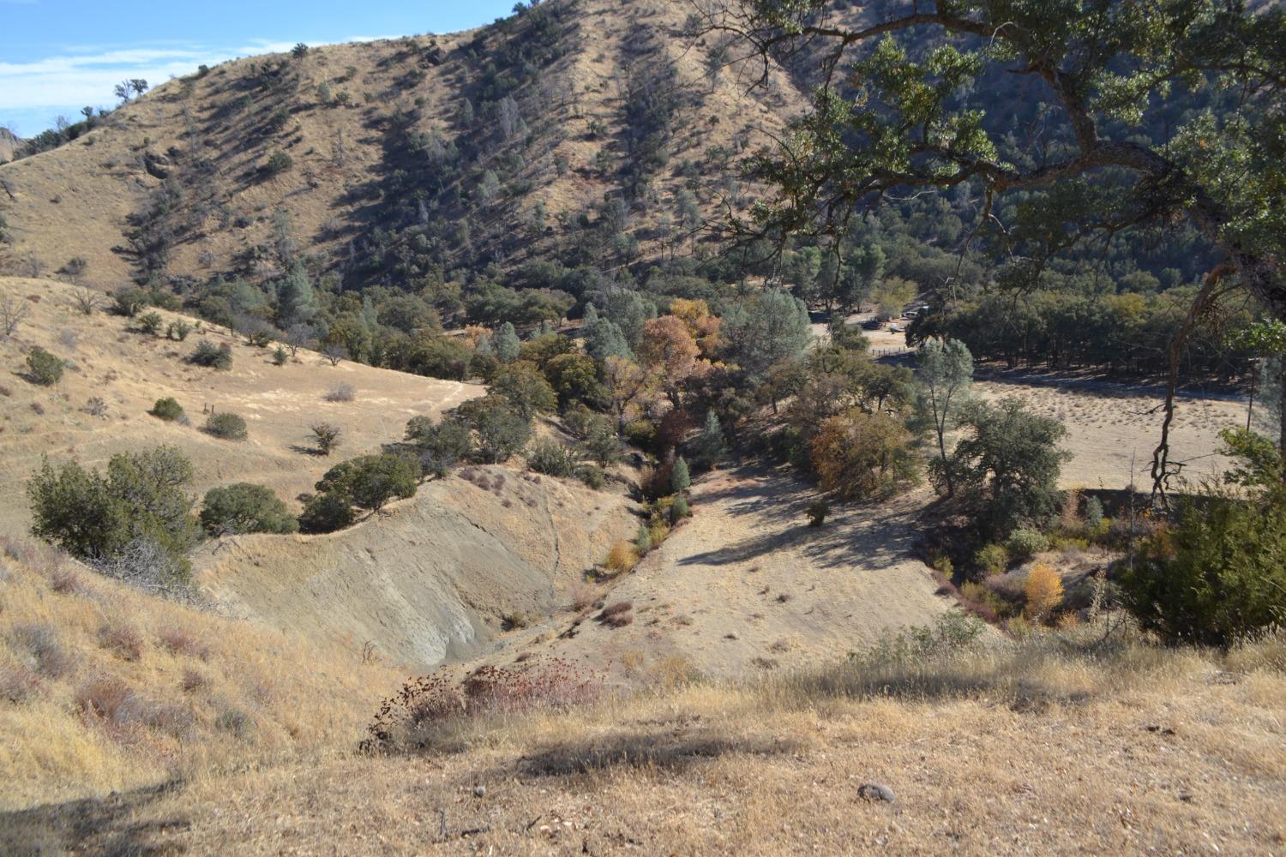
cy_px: 428
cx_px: 643
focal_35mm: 27
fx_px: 964
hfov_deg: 67.4
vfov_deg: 47.9
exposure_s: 1/200
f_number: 7.1
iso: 100
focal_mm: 18
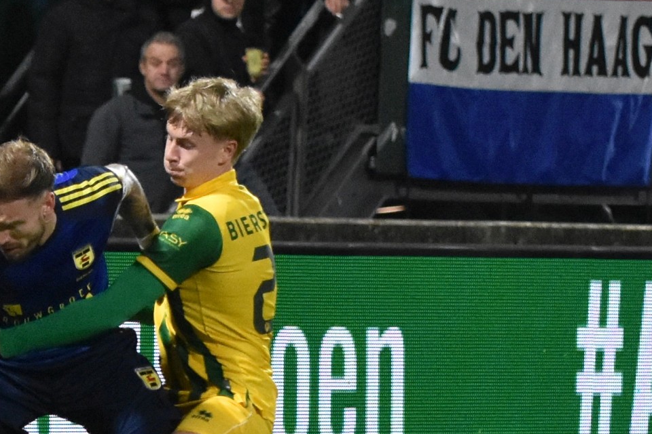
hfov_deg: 6.2
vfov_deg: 4.2
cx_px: 109
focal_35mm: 330
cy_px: 340
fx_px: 5976
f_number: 2.8
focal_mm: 110
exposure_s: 1/640
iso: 2500
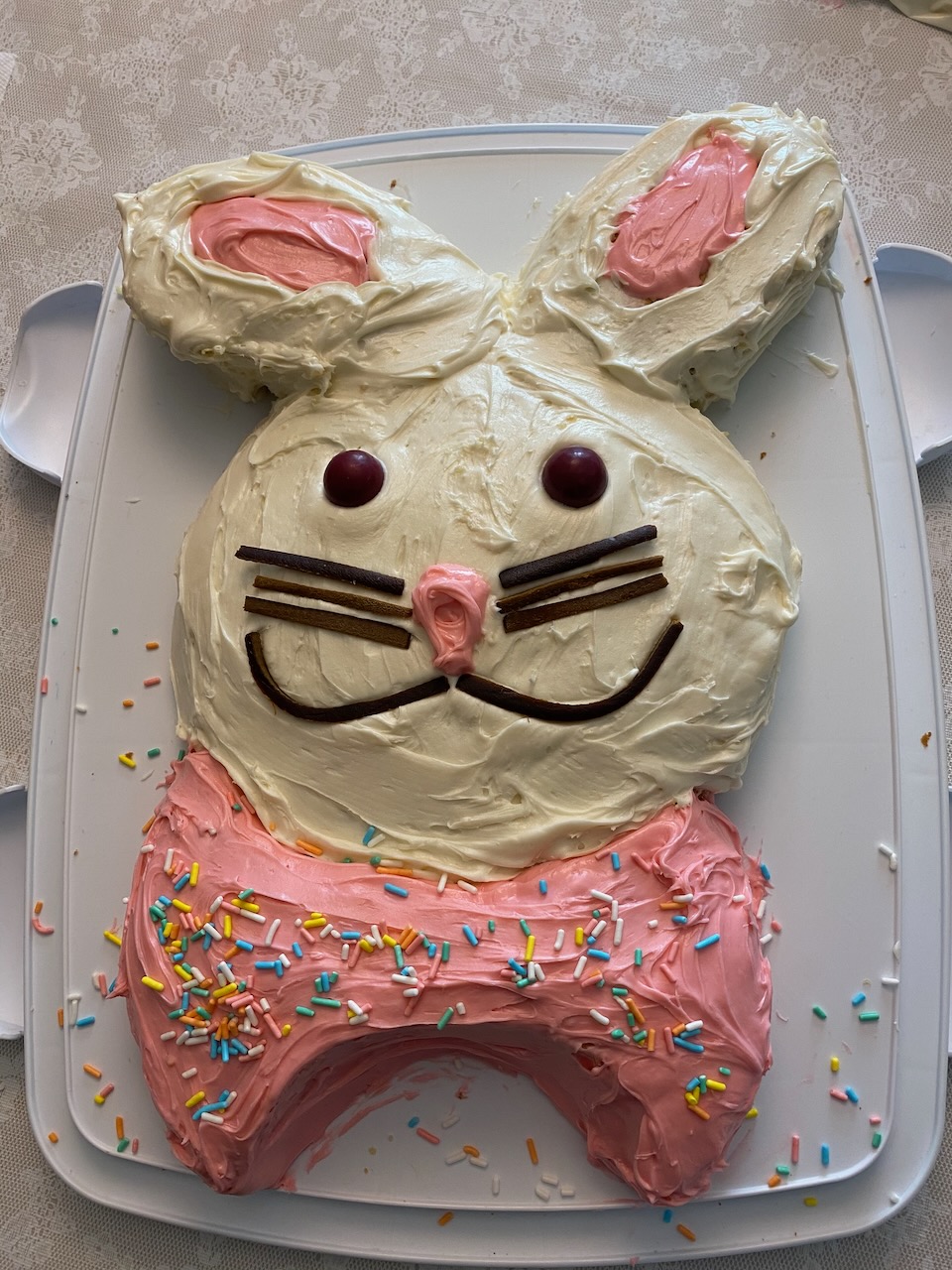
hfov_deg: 53.1
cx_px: 476
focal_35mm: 26
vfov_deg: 67.3
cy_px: 635
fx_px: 953
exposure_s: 1/60
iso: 80
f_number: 1.8
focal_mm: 4.25
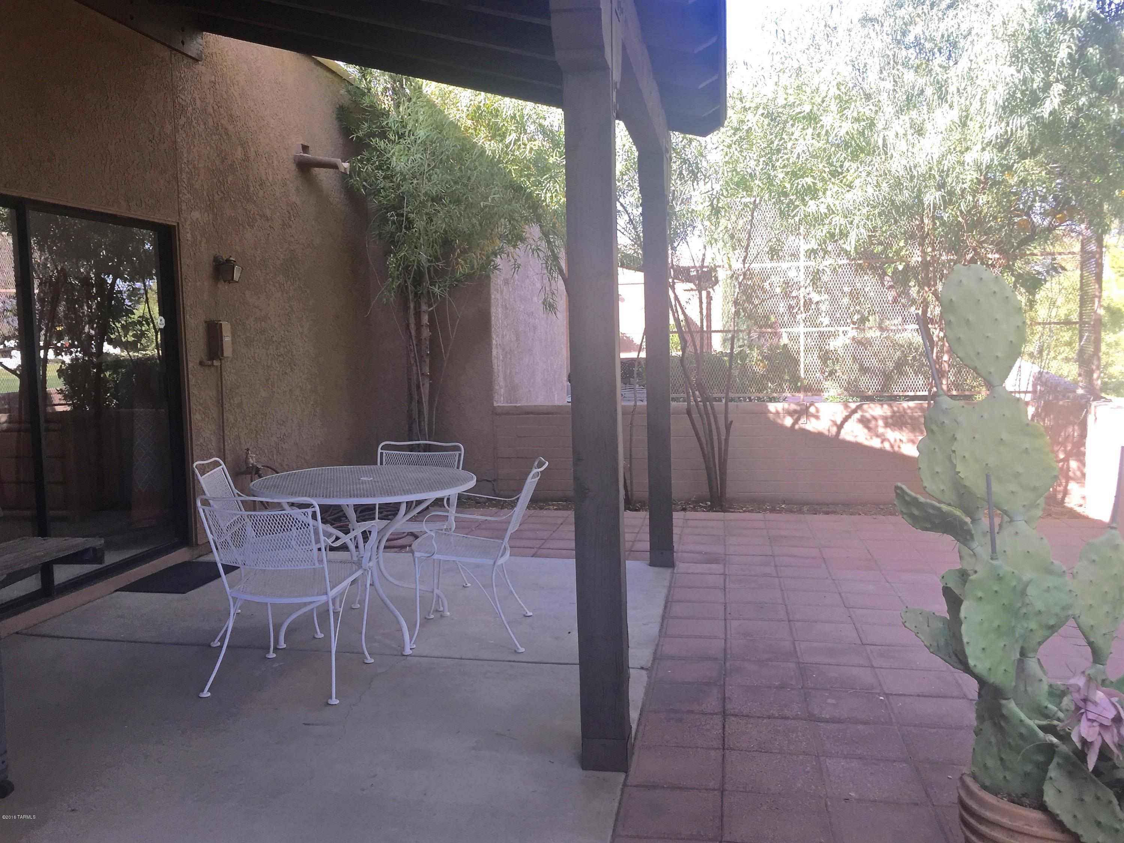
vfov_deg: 48.2
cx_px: 562
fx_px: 941
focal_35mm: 29
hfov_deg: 61.7
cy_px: 422
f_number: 2.2
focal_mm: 4.15
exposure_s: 1/181
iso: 32
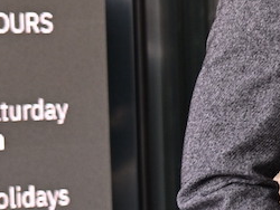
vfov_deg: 6.9
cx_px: 852
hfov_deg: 7.9
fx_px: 1741
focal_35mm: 215
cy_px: 145
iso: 200
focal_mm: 35
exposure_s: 1/200
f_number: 2.5
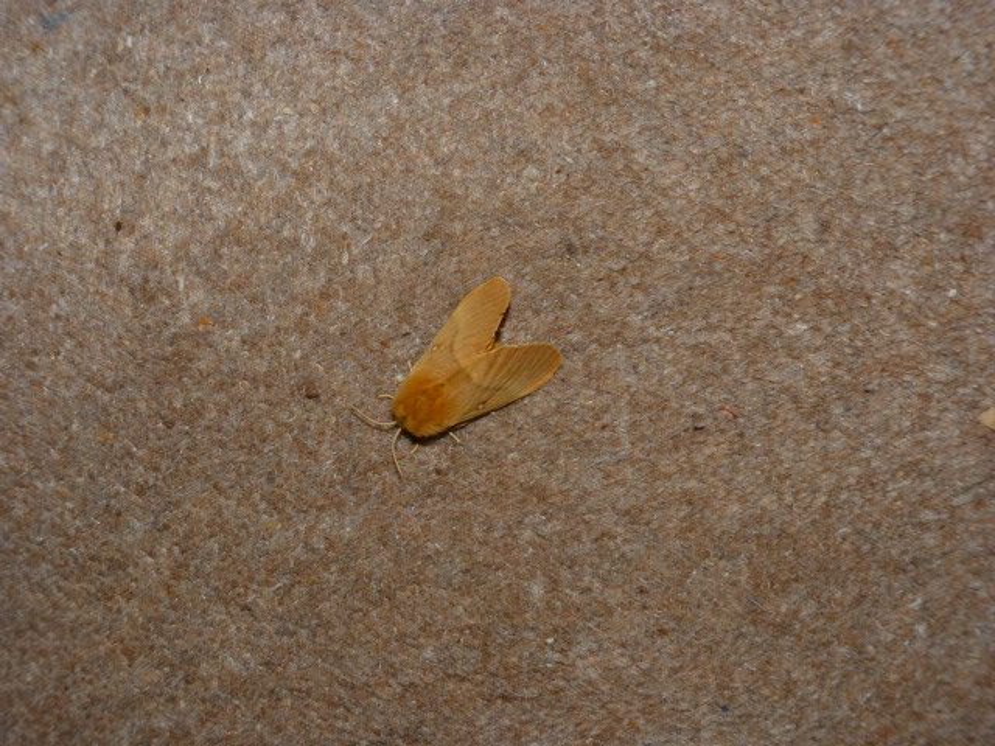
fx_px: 1179
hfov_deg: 45.8
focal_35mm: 41
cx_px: 498
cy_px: 373
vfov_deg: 35.1
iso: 125
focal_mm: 7.4
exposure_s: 1/60
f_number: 3.2
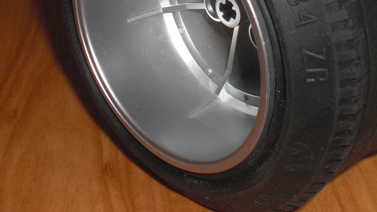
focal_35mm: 94
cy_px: 11
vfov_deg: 12.7
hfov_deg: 22.7
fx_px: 940
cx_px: 224
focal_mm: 8.44
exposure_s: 1/30
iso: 64
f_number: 6.4
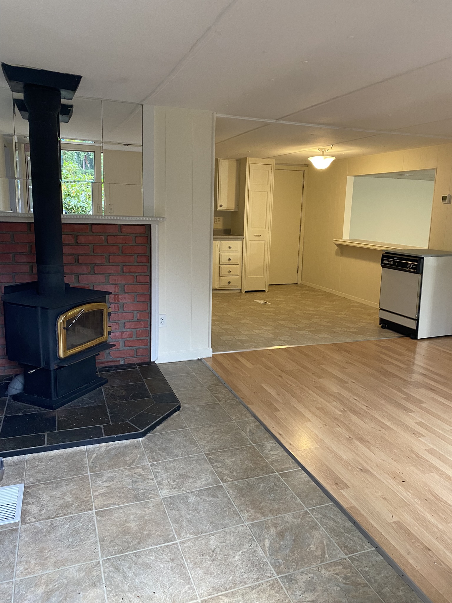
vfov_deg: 67.3
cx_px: 226
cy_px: 302
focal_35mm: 26
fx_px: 453
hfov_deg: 53.1
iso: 250
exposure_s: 1/60
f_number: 1.8
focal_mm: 4.25
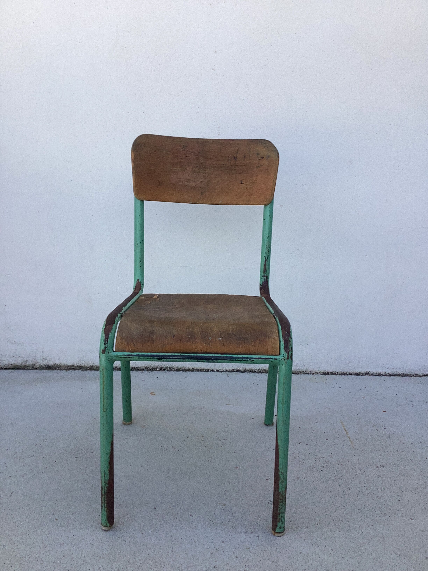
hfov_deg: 45.4
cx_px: 214
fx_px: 511
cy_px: 286
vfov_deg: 58.4
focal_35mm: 31
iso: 25
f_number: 2.4
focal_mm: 3.3
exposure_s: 1/525
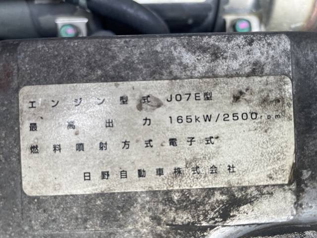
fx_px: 238
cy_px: 119
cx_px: 158
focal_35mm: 26
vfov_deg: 53.1
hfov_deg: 67.3
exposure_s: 1/349
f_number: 1.6
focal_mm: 4.2
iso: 32
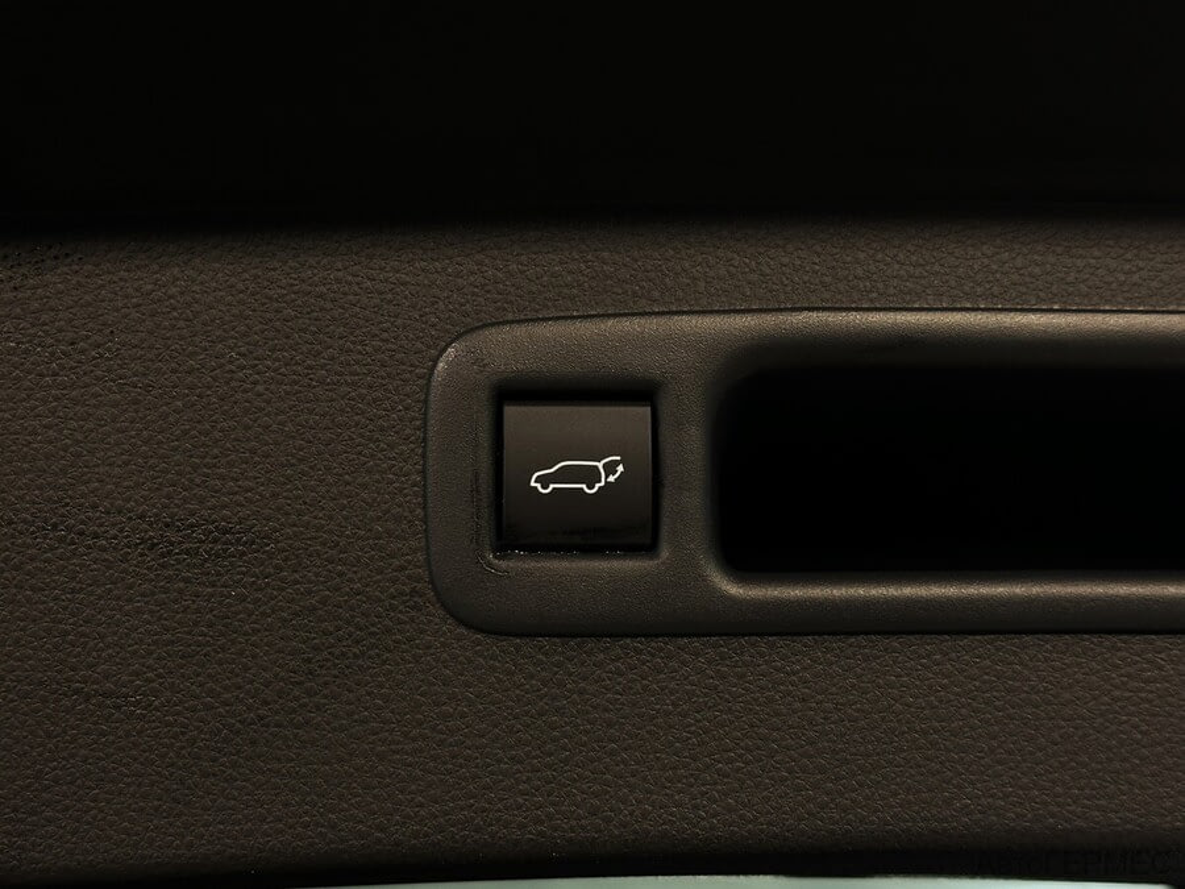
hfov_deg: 39.7
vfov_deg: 30.3
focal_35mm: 48
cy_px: 444
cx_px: 592
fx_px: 1643
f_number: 1.78
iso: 100
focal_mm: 6.86
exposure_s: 1/50
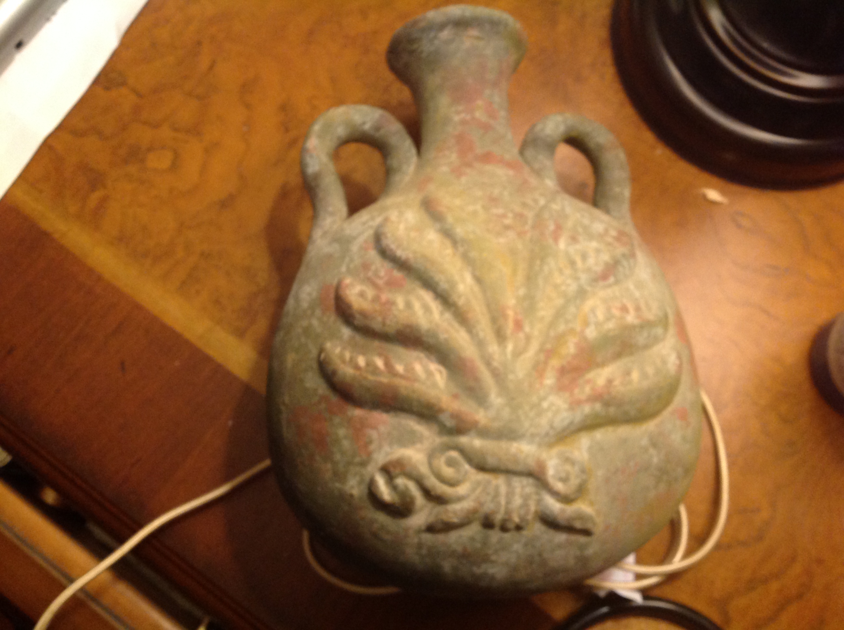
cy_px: 315
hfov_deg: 52.7
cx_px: 422
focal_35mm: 35
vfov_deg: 40.6
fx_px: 852
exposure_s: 1/15
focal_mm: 4.28
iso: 250
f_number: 2.4
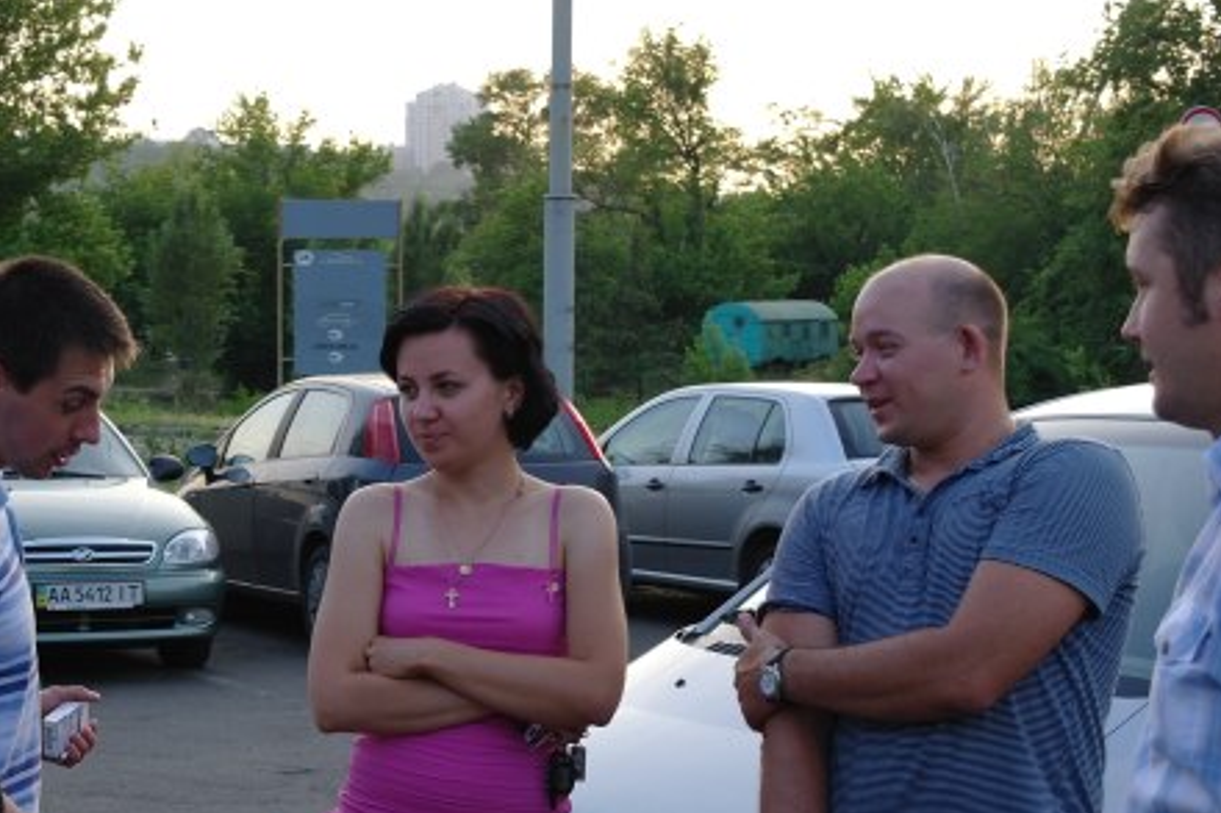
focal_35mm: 80
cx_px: 483
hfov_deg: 25.3
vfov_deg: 17.0
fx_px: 2712
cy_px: 486
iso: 100
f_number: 5
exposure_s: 1/60
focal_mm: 29
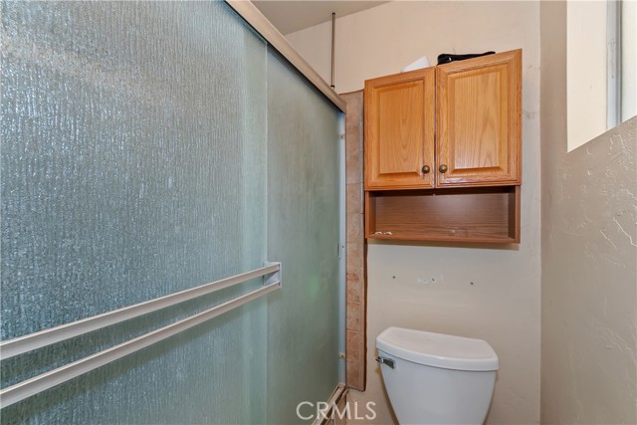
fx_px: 265
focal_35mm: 15
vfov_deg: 77.4
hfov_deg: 100.4
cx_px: 318
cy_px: 212
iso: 400
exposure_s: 1/30
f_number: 8
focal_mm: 10
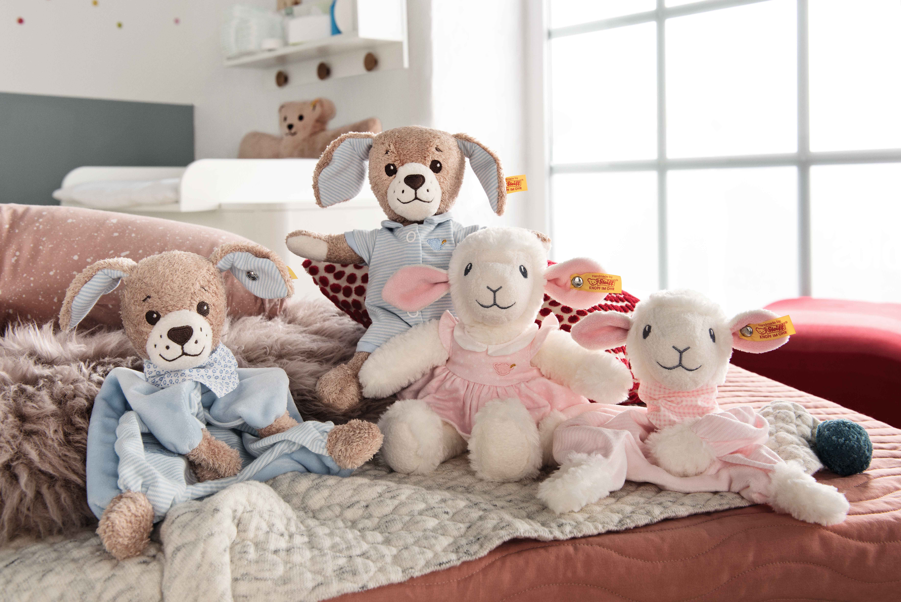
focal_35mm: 38
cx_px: 450
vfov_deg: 35.1
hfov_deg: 50.7
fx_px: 951
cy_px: 301
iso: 100
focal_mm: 38
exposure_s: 1/125
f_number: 9
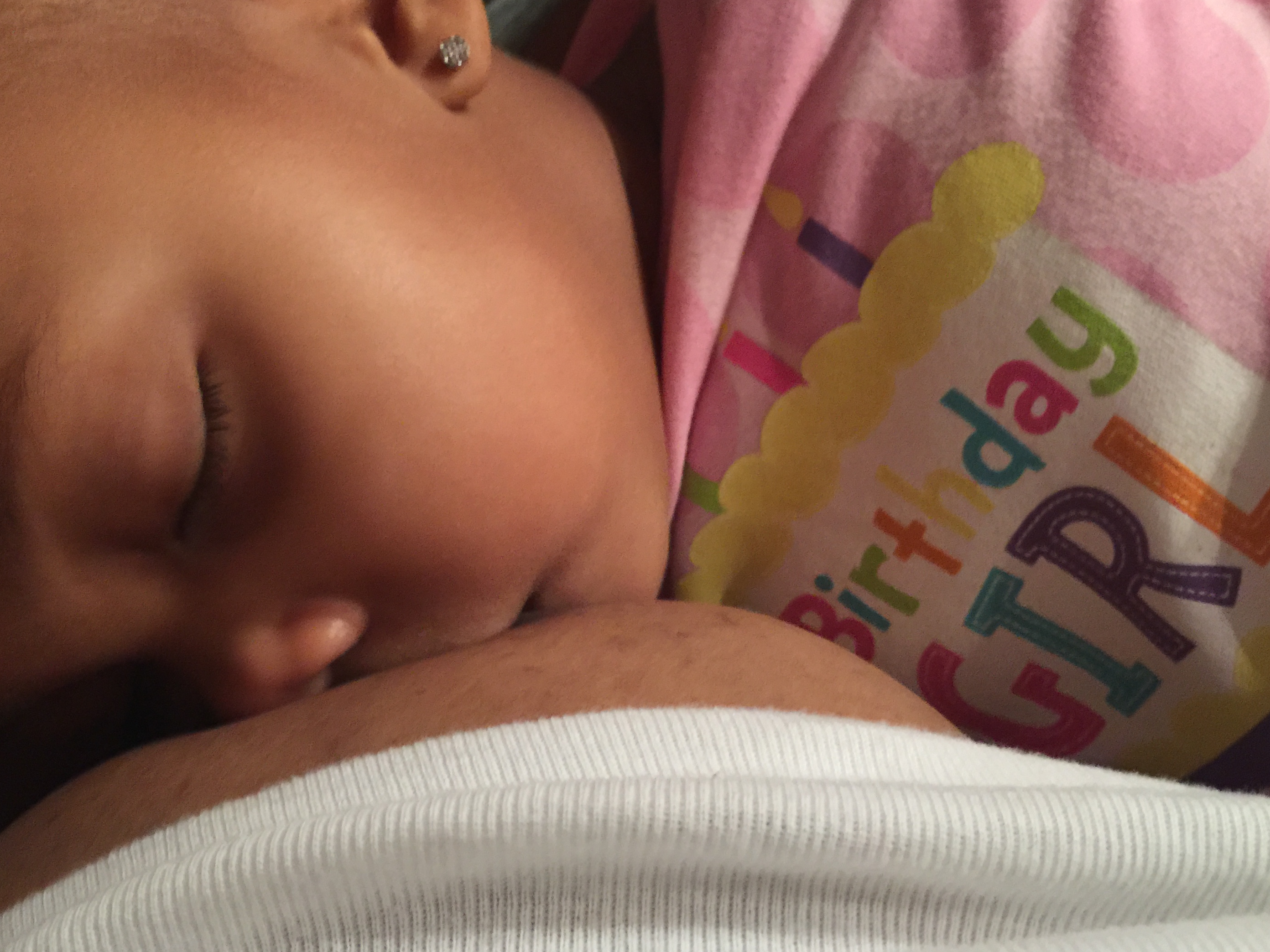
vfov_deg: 41.8
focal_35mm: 34
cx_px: 586
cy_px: 463
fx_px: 1247
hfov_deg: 53.9
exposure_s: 1/4
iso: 100
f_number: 2.2
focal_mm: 4.15
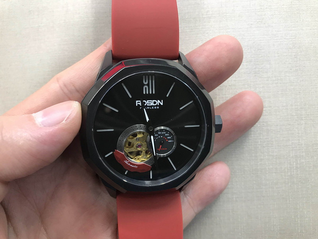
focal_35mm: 28
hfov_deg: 63.4
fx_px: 257
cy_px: 120
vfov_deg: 49.7
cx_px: 159
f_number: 1.8
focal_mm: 3.99
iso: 20
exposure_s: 1/33
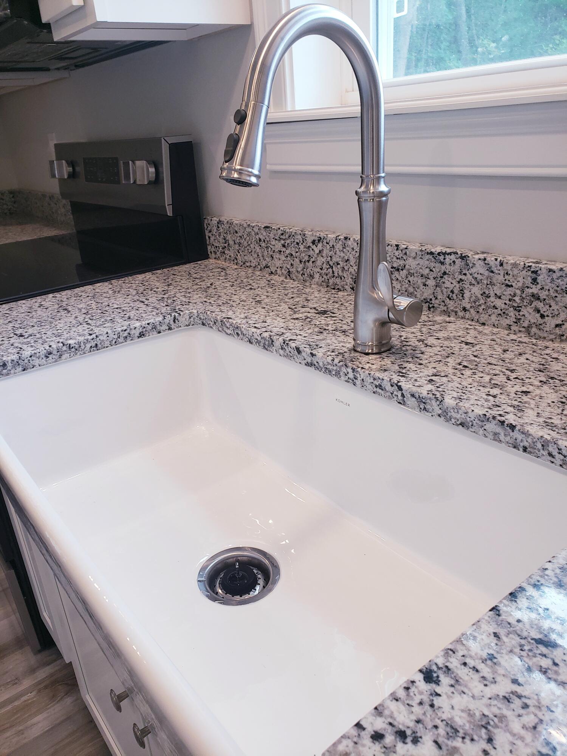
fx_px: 568
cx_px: 284
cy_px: 378
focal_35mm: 26
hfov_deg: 53.1
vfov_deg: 67.3
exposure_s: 1/60
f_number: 2.4
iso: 160
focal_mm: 4.3
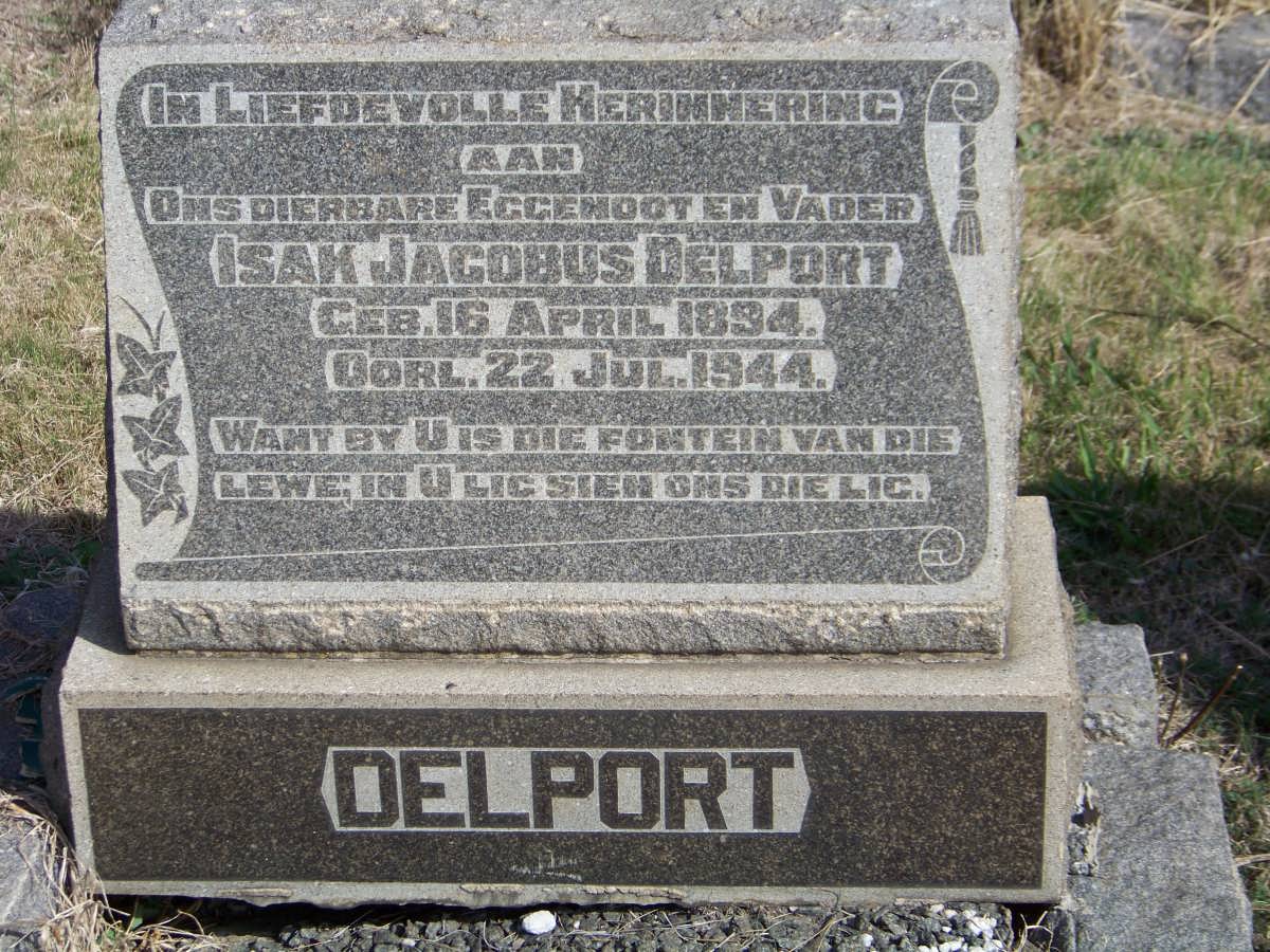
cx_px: 635
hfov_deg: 20.4
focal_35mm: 96
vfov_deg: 15.4
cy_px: 476
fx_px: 3522
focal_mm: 16.2
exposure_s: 1/640
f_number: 3.2
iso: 64
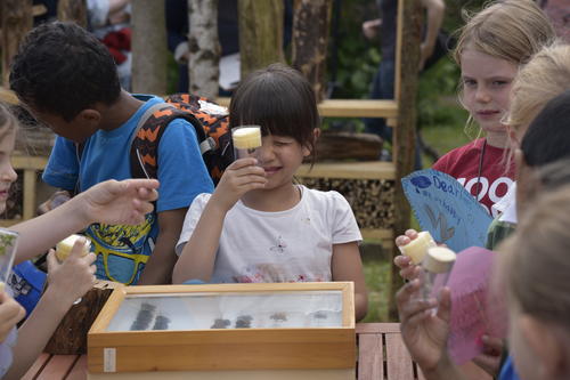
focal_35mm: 105
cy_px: 190
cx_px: 285
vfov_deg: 13.0
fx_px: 1662
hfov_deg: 19.5
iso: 220
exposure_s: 1/250
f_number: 8
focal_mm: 105
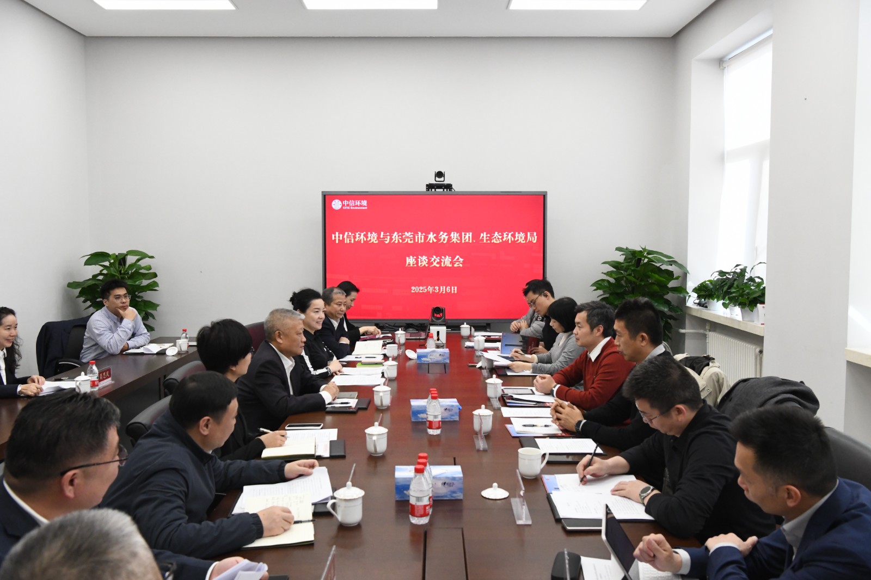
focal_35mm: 32
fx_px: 774
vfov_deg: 41.1
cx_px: 436
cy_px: 290
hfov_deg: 58.7
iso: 6400
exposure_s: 1/250
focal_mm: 32
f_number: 8
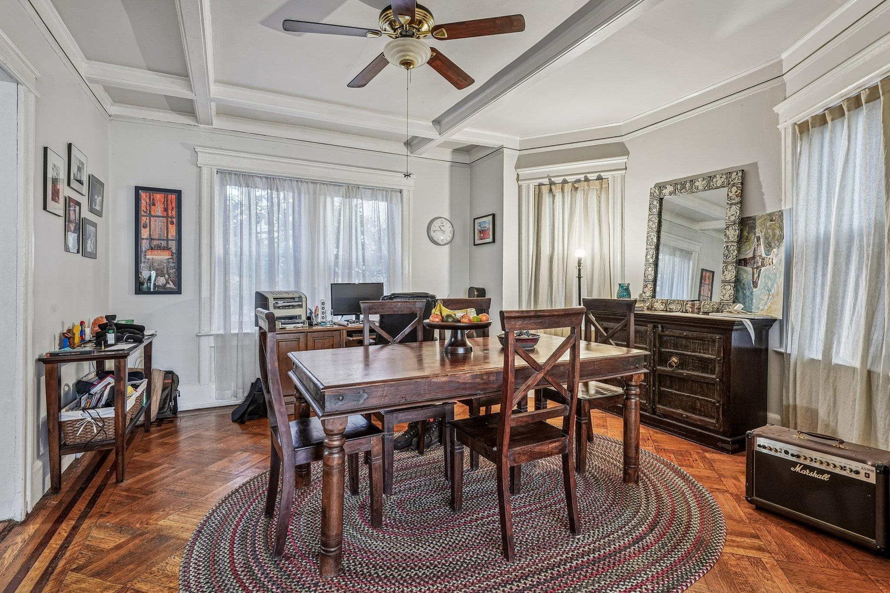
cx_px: 445
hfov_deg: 93.3
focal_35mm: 17
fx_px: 420
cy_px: 296
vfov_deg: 70.4
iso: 400
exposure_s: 1/2.5
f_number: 8
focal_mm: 17
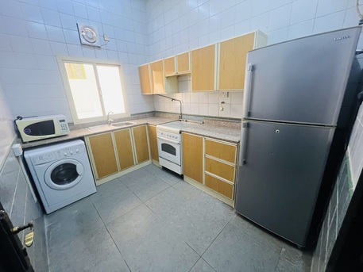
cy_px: 136
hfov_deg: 106.2
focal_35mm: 13
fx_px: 136
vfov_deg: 89.9
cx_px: 182
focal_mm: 1.57
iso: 500
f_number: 1.8
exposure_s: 1/50
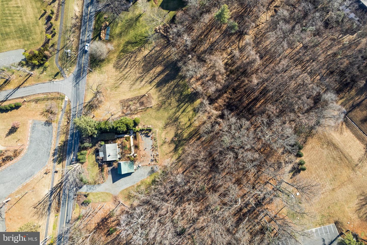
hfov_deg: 78.6
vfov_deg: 57.2
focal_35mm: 22
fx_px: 224
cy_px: 122
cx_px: 184
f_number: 2.8
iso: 110
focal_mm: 8.38
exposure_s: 1/500
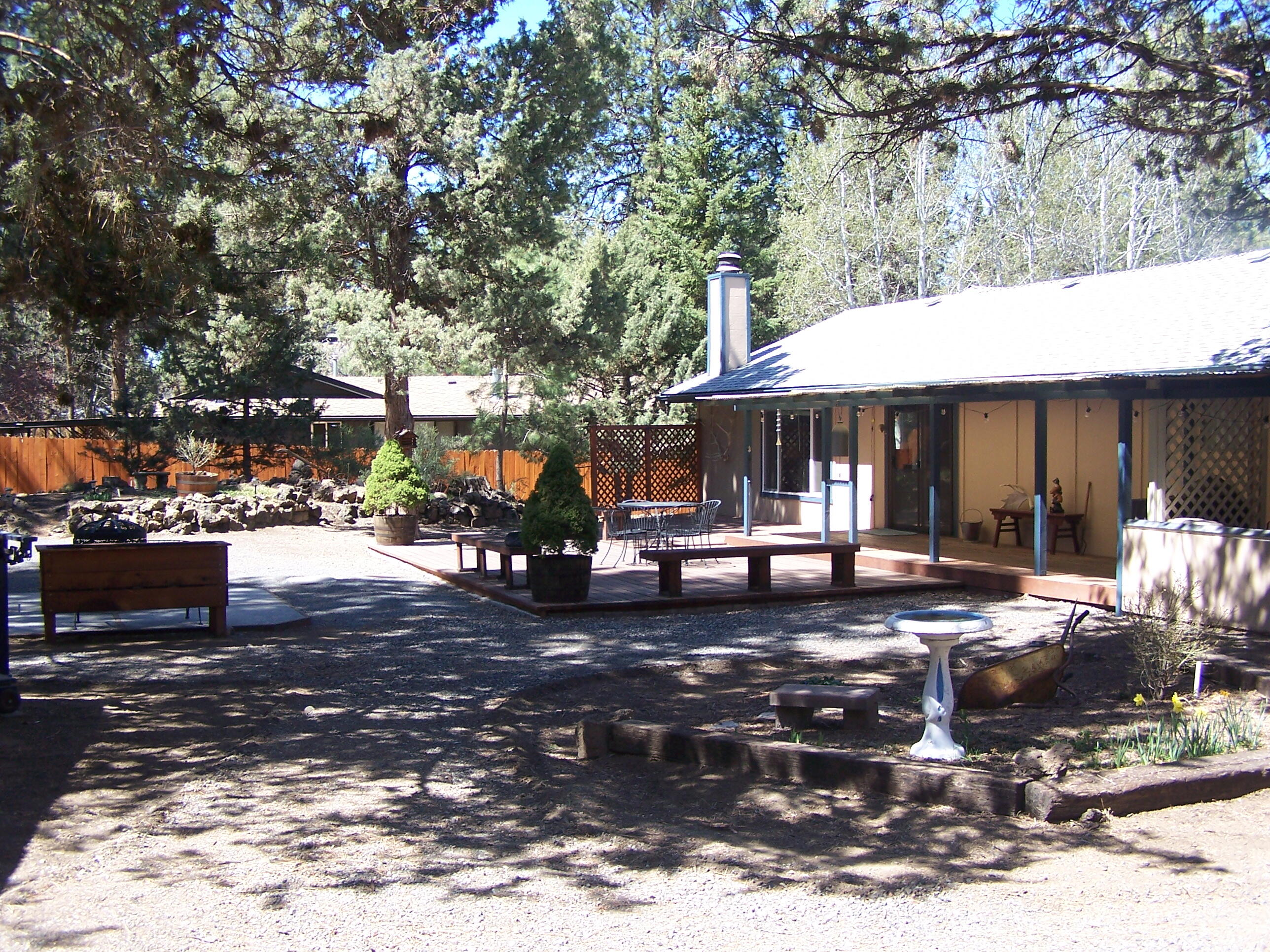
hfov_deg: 49.0
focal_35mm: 38
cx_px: 635
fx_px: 1394
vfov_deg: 37.7
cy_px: 476
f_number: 2.8
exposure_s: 1/250
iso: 80
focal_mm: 6.3
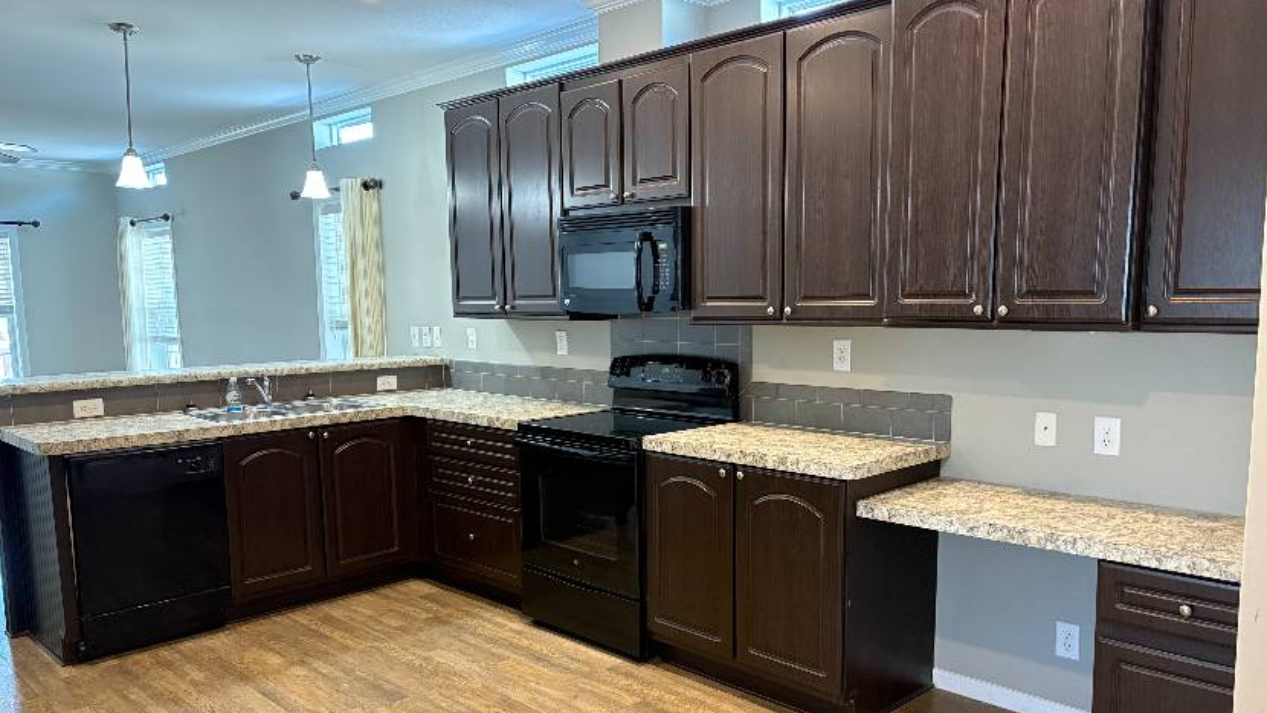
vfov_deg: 40.0
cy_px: 427
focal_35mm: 29
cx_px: 623
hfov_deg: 66.1
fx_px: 974
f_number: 1.6
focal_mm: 5.96
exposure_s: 1/40
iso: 400
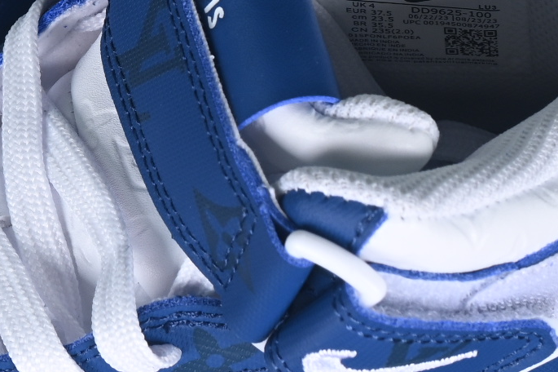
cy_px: 72
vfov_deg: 4.5
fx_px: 4725
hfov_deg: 6.7
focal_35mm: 305
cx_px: -62
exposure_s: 1/60
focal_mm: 50
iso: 160
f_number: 7.1
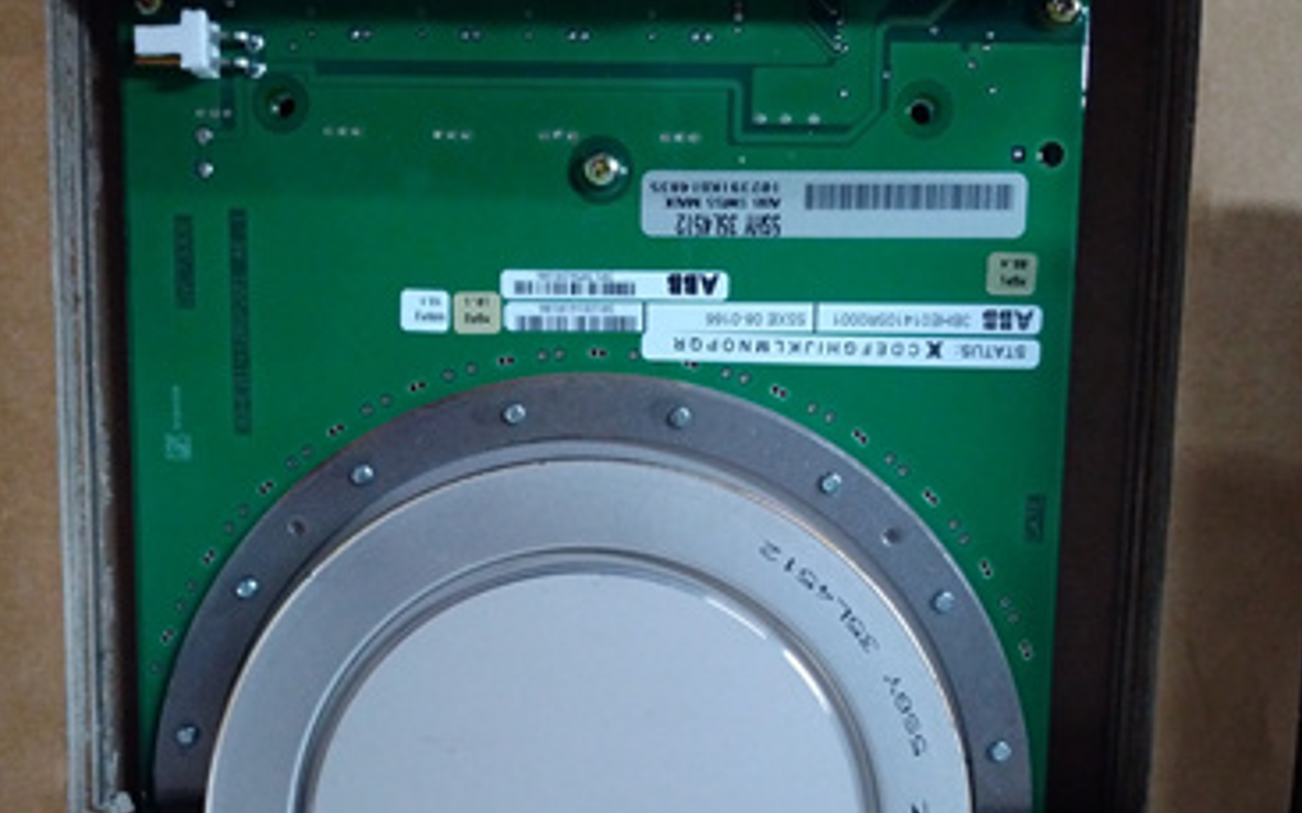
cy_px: 630
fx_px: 1383
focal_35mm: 39
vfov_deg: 32.0
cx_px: 617
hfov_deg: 50.4
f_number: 2
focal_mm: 3.79
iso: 695
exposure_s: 1/33
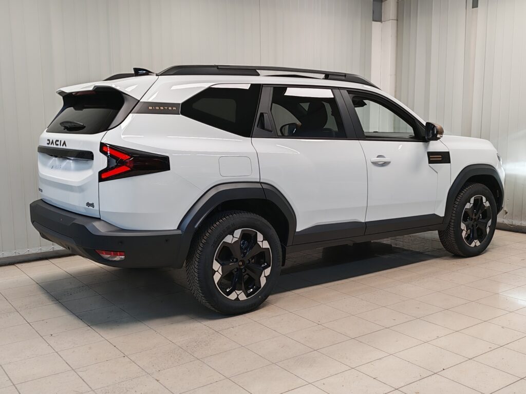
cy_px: 197
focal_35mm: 38
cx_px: 263
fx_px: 577
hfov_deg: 49.0
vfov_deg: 37.7
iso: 64
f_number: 1.6
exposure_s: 1/50
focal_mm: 5.4
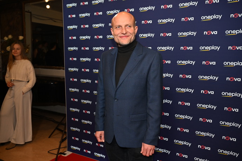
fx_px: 222
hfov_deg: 57.2
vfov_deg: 40.0
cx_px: 121
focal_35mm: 33
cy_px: 80
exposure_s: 1/320
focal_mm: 33
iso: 1600
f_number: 5
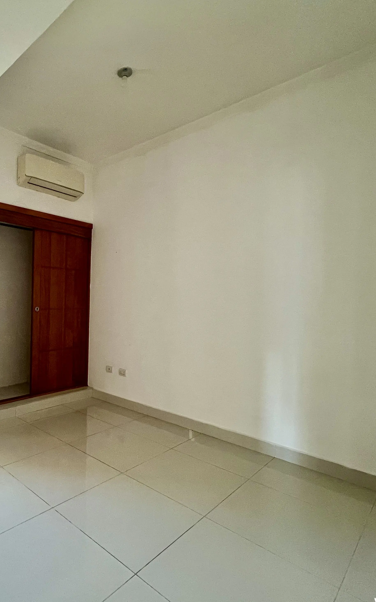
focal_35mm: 19
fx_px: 311
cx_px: 79
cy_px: 303
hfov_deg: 57.9
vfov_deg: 88.0
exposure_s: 1/60
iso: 400
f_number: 1.8
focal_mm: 1.57
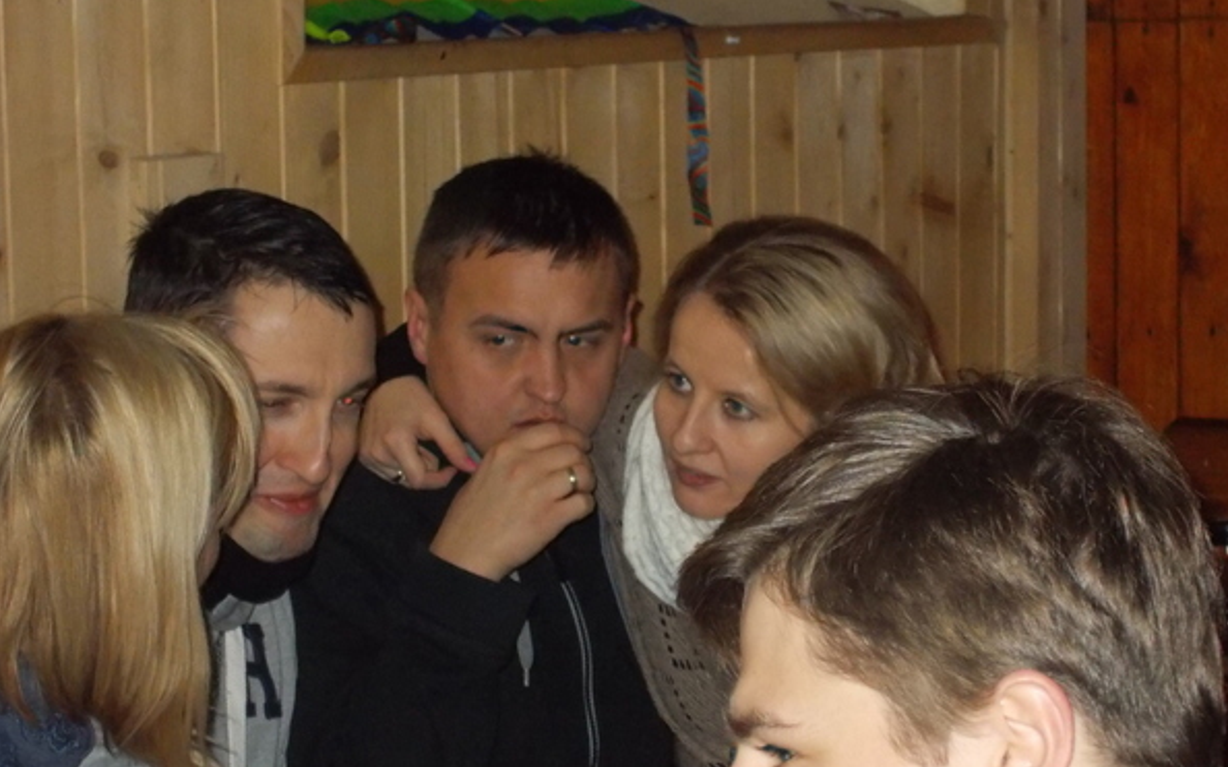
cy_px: 444
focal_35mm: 113
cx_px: 649
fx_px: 3781
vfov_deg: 11.6
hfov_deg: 18.4
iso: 800
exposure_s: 1/60
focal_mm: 17.6
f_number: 5.5
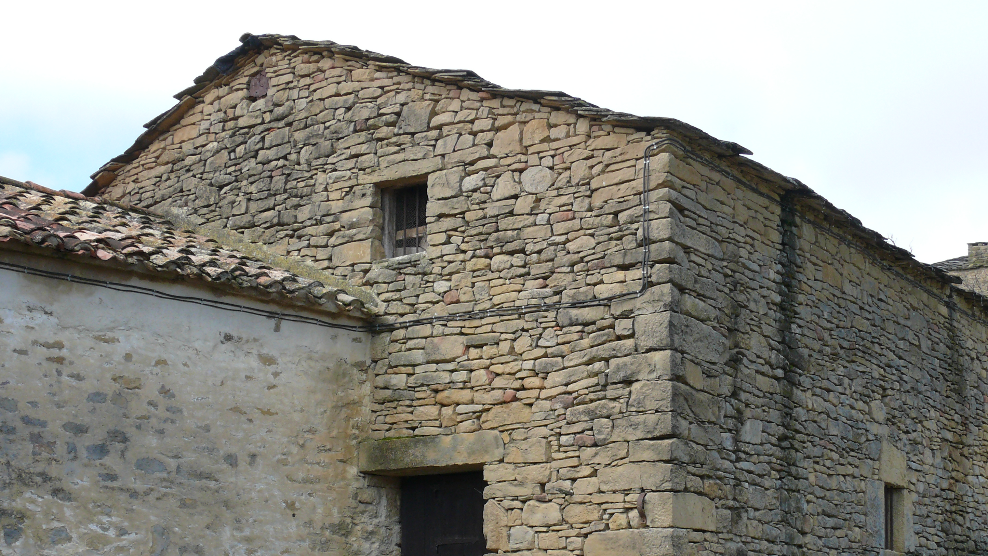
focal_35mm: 66
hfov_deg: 31.8
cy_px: 382
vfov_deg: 18.2
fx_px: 1729
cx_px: 586
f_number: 5.6
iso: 100
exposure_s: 1/200
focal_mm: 10.2
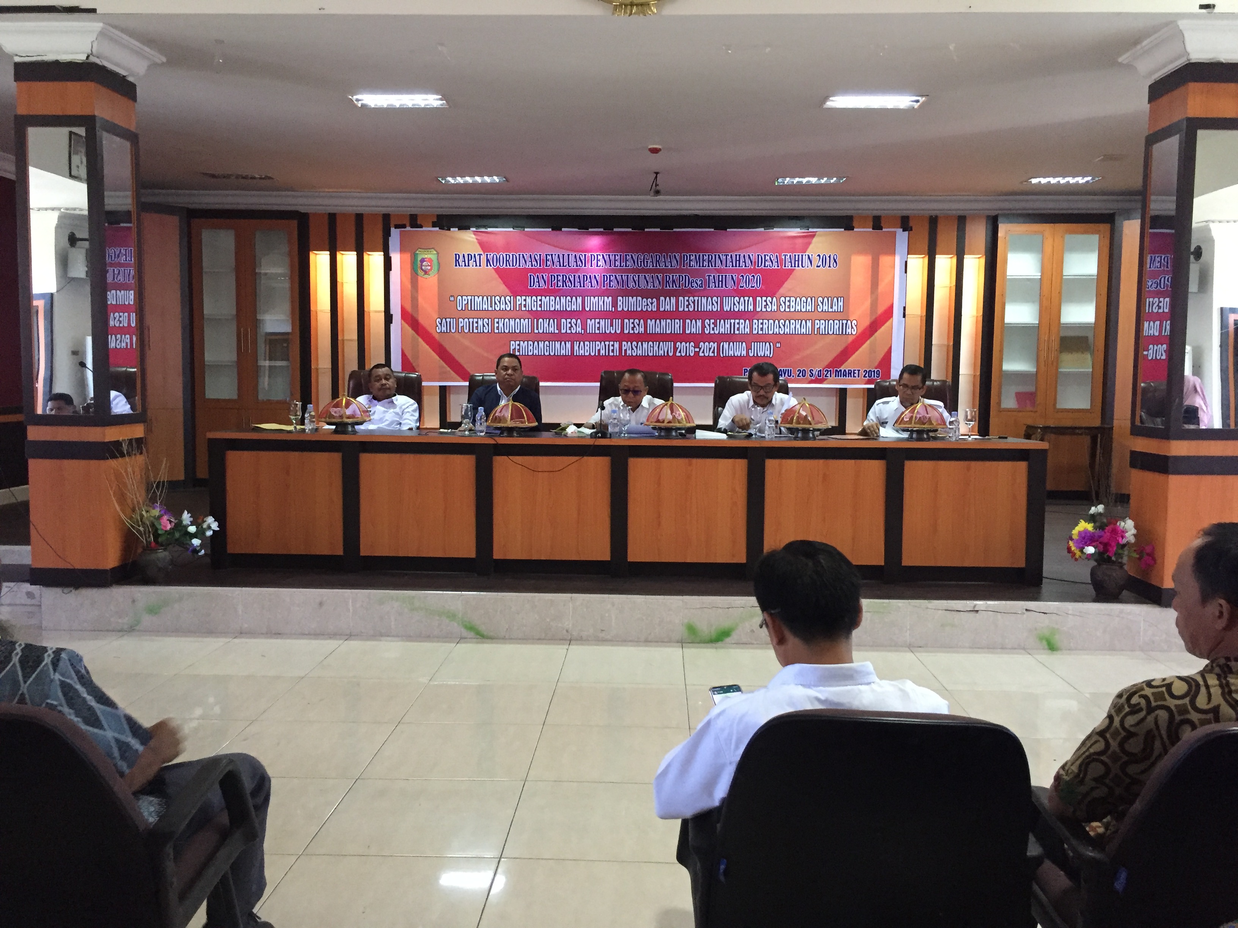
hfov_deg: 61.7
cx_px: 619
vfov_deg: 48.2
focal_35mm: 29
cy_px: 464
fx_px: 1037
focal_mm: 4.15
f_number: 2.2
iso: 250
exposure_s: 1/20
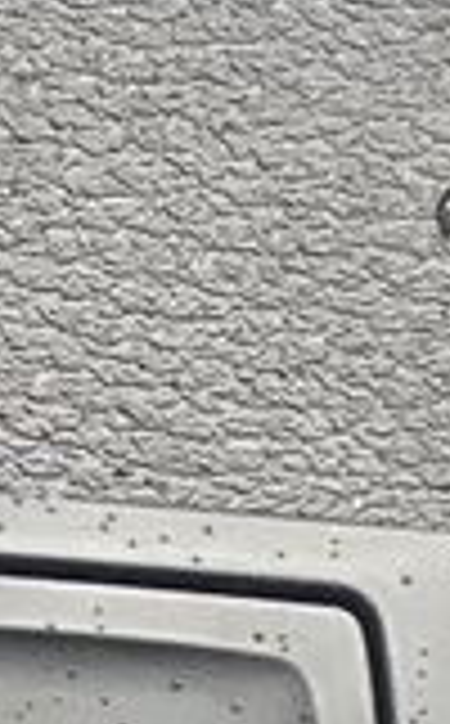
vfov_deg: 7.9
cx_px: -292
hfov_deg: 4.9
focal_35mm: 266
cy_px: 787
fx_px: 5243
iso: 125
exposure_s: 1/50
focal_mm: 3.99
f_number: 1.8
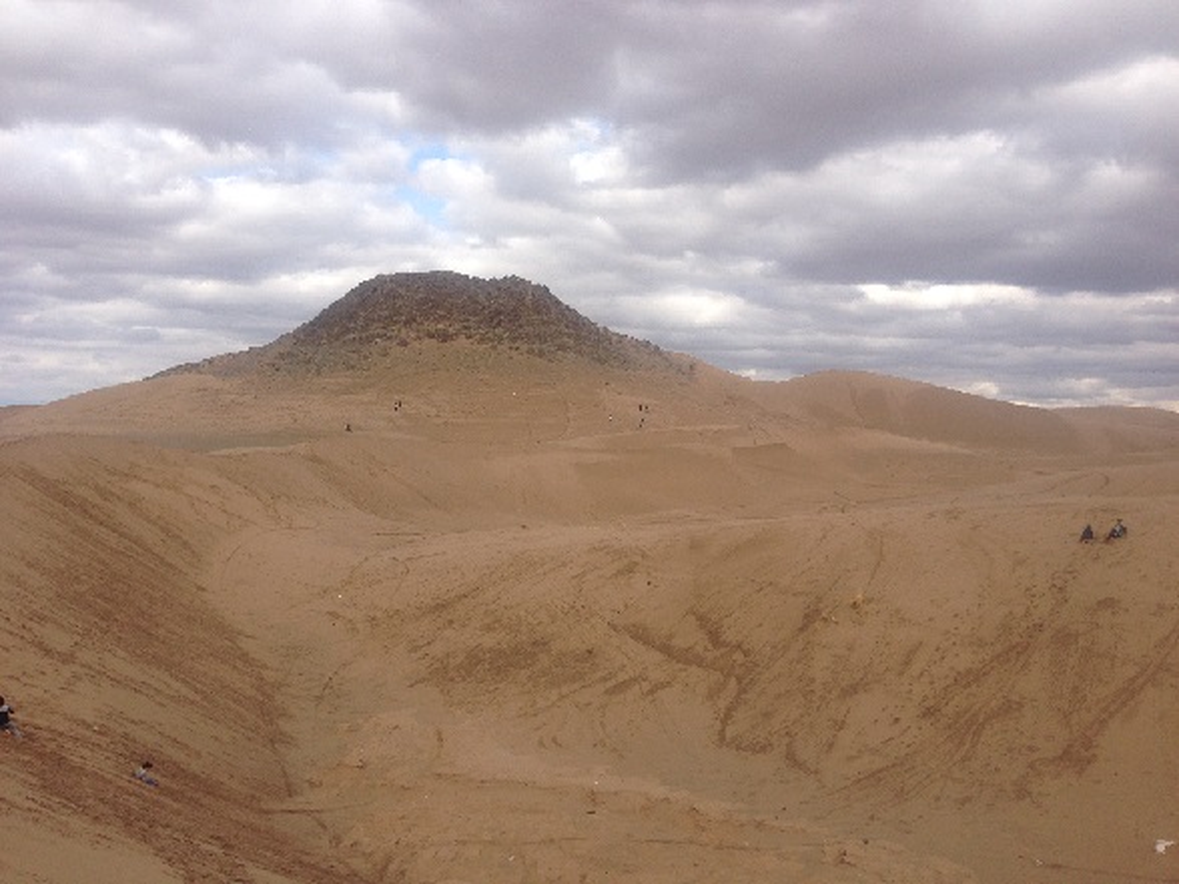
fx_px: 1124
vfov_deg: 42.9
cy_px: 442
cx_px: 590
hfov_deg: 55.4
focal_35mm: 33
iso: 50
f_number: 2.4
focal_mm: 4.12
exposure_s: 1/1427
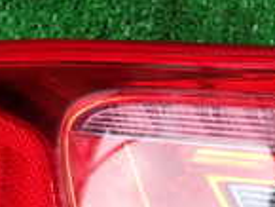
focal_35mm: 124
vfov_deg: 11.8
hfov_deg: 15.5
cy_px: 239
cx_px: 296
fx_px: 986
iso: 100
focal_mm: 5.4
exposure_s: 1/80
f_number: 2.3
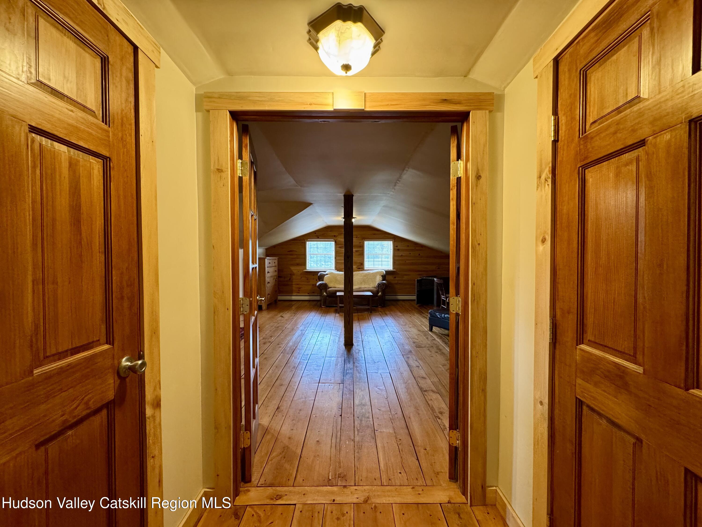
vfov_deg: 85.7
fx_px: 284
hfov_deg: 102.1
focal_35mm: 14
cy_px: 264
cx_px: 351
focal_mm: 2.22
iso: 400
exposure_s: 1/60
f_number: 2.2
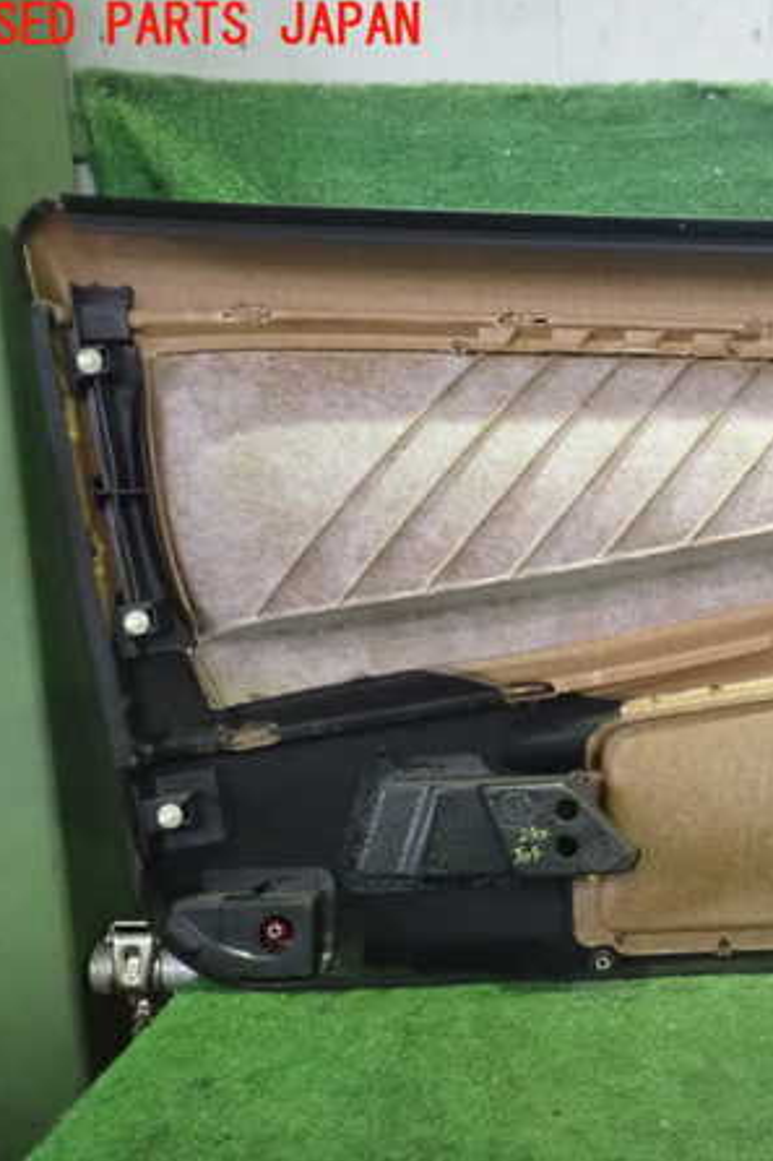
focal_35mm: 42
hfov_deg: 30.2
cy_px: 580
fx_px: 1354
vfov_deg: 46.4
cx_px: 729
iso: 1600
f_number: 2.3
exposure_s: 1/60
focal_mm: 5.4
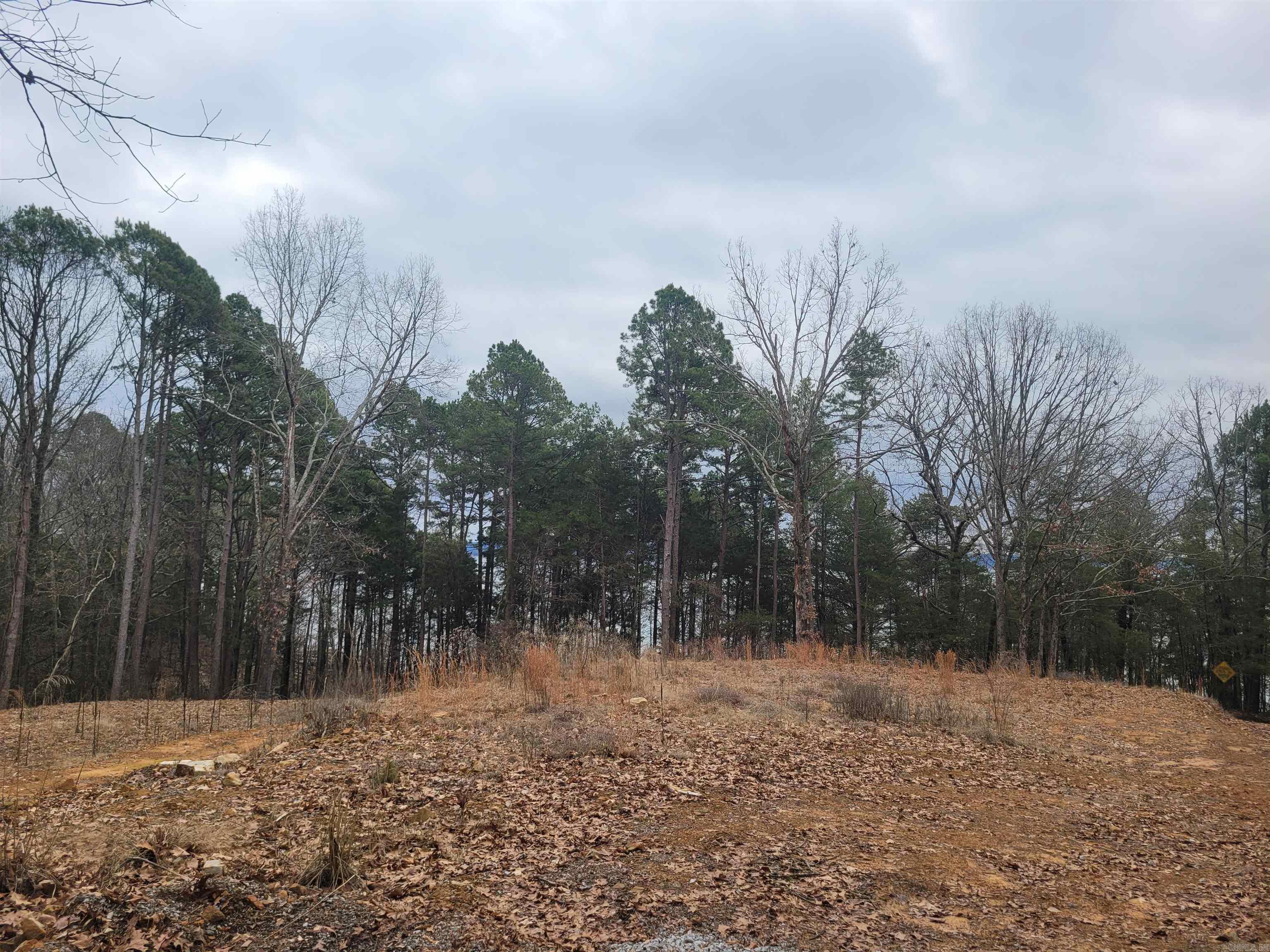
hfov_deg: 67.3
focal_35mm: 26
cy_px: 476
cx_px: 635
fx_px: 954
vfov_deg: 53.1
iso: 40
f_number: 1.8
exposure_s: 1/594
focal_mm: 5.4
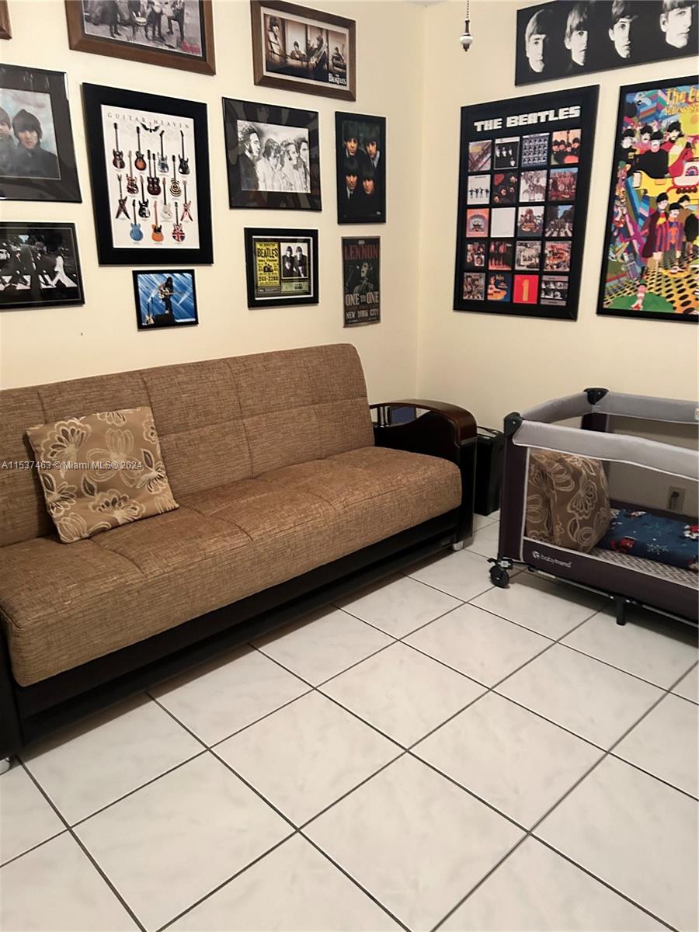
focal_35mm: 26
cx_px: 350
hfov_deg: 53.1
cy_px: 466
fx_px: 700
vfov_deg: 67.3
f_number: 1.5
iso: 640
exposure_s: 1/40
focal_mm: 5.7
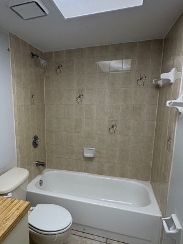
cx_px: 57
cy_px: 134
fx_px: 176
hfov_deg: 53.5
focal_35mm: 25
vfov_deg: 69.2
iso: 125
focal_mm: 2.22
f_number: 2.2
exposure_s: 1/120
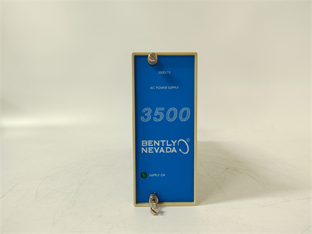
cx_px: 156
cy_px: 117
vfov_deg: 58.9
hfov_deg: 73.9
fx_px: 207
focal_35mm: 23
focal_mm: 5.52
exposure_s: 1/50
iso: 1356
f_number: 1.9
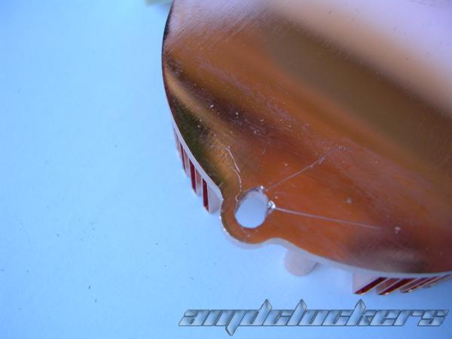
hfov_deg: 49.0
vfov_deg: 37.7
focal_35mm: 38
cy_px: 170
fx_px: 496
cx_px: 226
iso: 50
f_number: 2.8
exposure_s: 1/51.6
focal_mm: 5.8
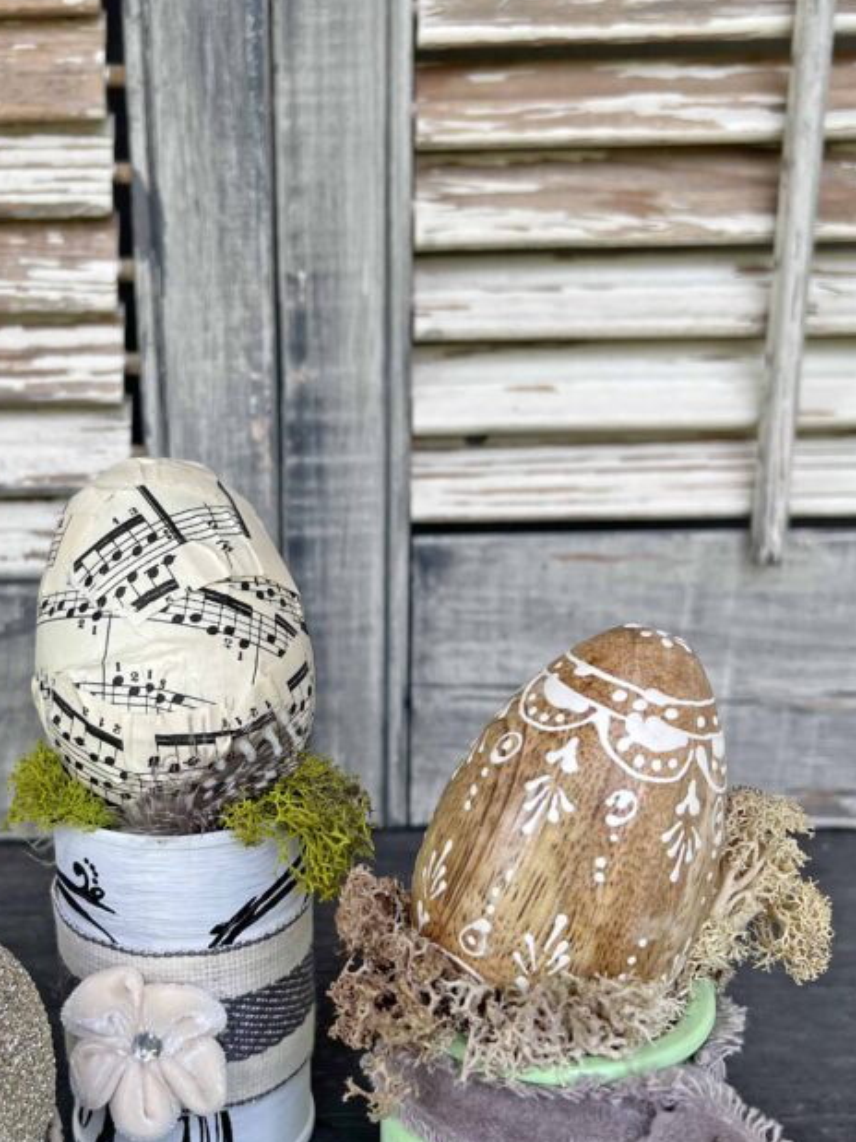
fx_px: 1418
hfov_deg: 33.2
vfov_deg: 43.5
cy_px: 723
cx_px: 273
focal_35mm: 43
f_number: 1.5
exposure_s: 1/398
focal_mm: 5.7
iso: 50
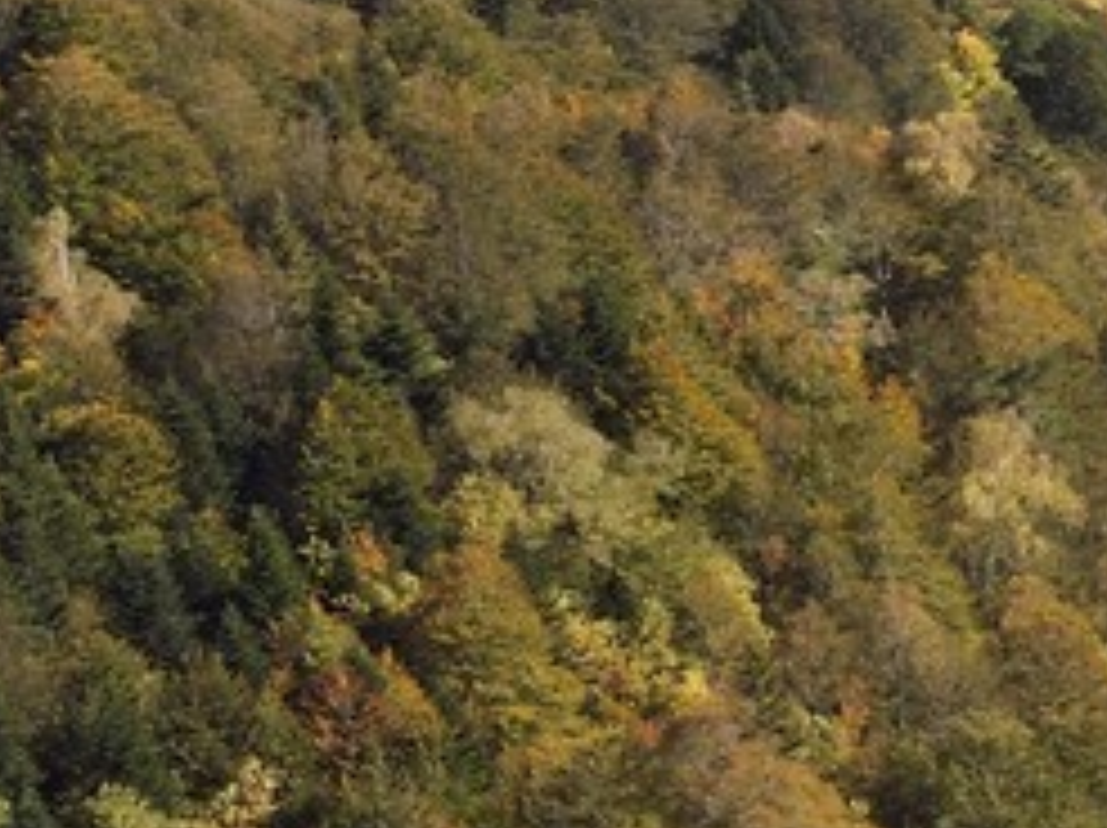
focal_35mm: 250
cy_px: 292
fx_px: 7987
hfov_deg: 7.0
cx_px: 3393
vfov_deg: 5.9
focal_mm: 40
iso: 200
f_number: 11
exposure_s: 1/250
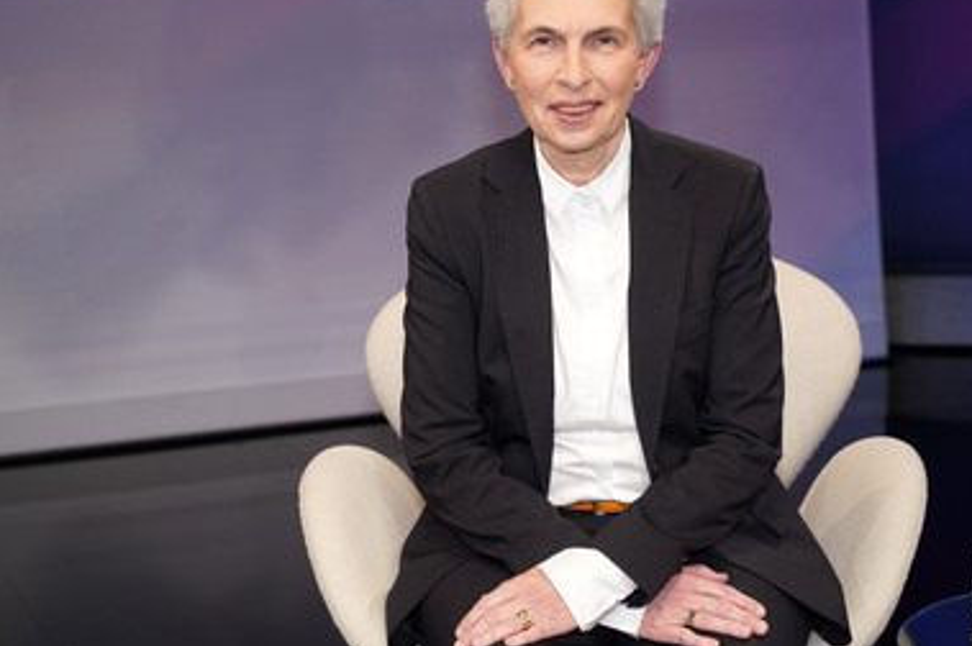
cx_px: 576
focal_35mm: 63
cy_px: 267
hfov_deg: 31.8
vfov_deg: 21.5
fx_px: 1699
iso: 2000
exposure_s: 1/160
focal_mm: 53
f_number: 5
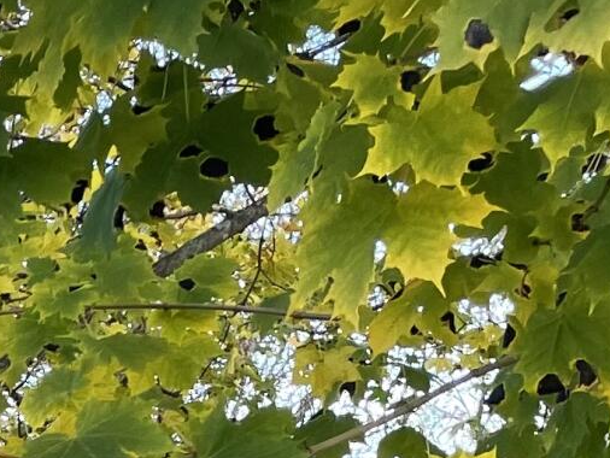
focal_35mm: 154
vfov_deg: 9.1
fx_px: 2715
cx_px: -731
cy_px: 891
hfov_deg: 11.2
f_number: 1.6
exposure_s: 1/121
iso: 80
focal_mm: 4.2
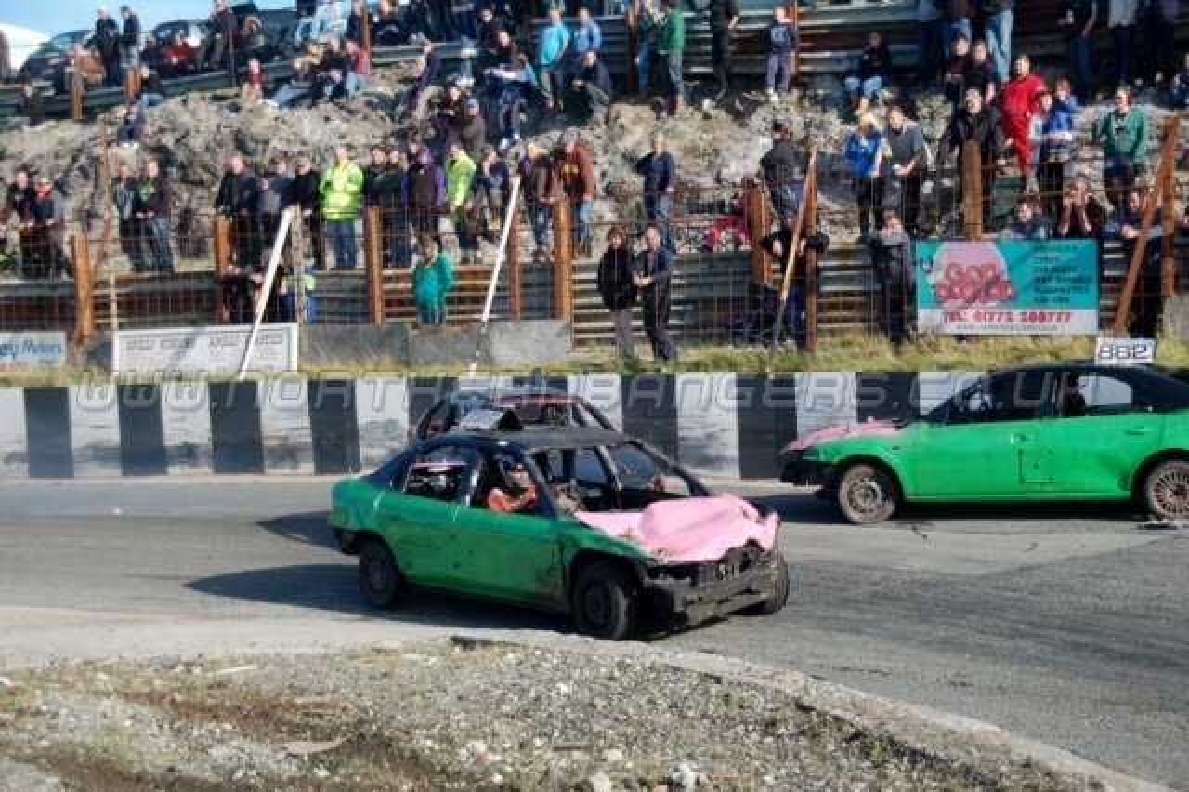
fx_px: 2278
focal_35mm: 69
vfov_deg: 19.7
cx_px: 594
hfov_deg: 29.3
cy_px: 396
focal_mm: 46
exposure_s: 1/1000
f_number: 5
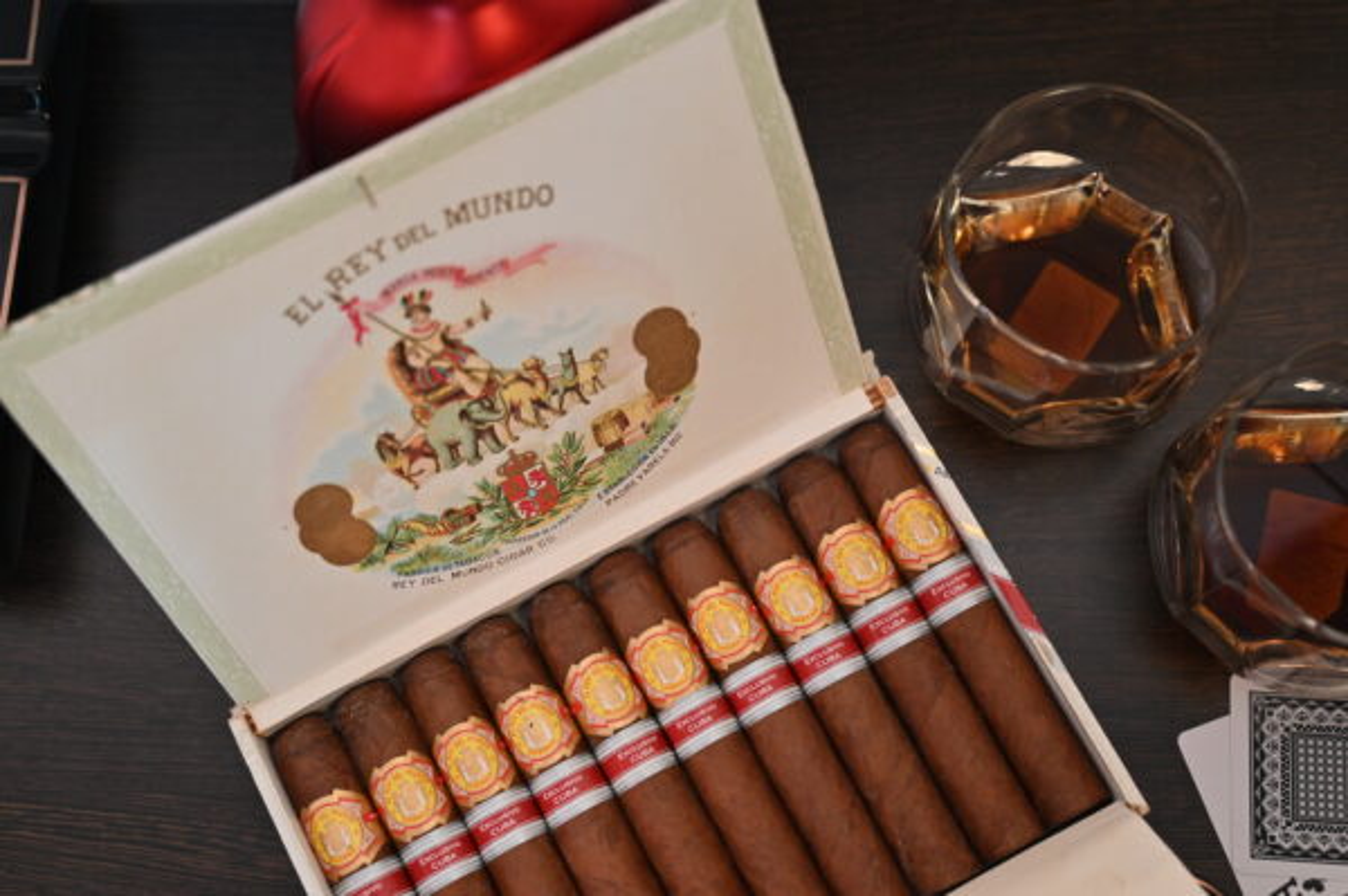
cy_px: 448
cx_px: 674
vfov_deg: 29.8
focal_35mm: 45
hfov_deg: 43.6
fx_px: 1684
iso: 1600
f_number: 4
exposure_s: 1/160
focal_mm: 45
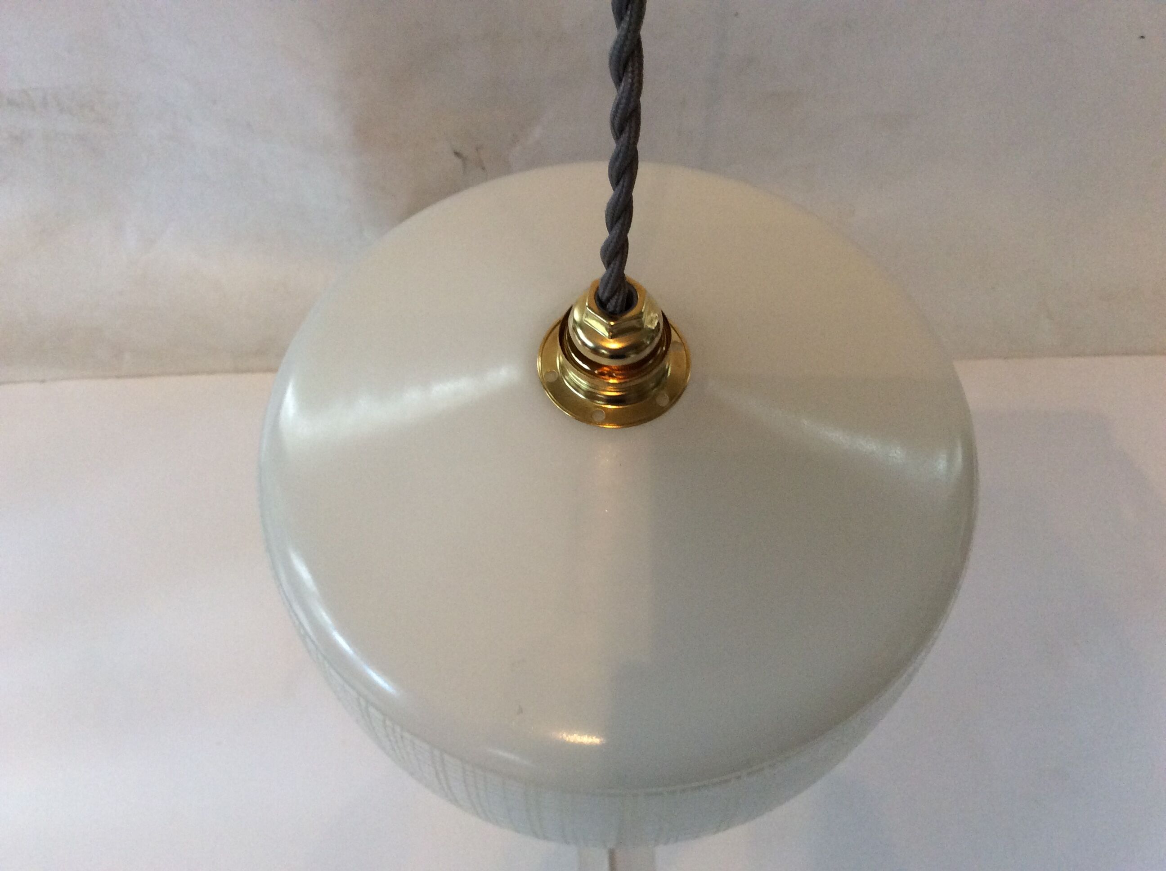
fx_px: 1076
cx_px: 583
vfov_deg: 44.1
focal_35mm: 32
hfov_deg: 56.9
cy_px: 436
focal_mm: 3.3
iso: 125
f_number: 2.4
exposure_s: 1/25
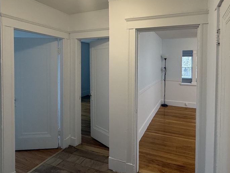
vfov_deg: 62.7
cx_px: 140
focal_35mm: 21
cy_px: 66
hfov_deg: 77.9
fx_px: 140
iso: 320
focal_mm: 2.22
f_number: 2.2
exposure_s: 1/120
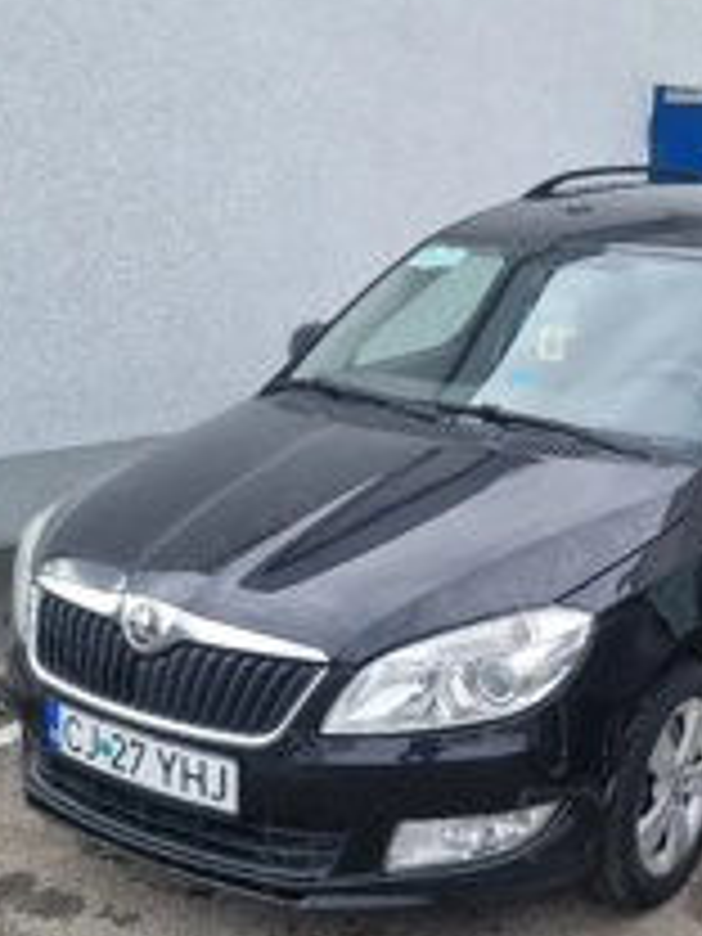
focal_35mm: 50
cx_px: 612
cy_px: 648
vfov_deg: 37.6
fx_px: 1352
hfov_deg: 28.2
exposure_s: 1/714
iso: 50
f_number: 1.8
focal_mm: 5.4
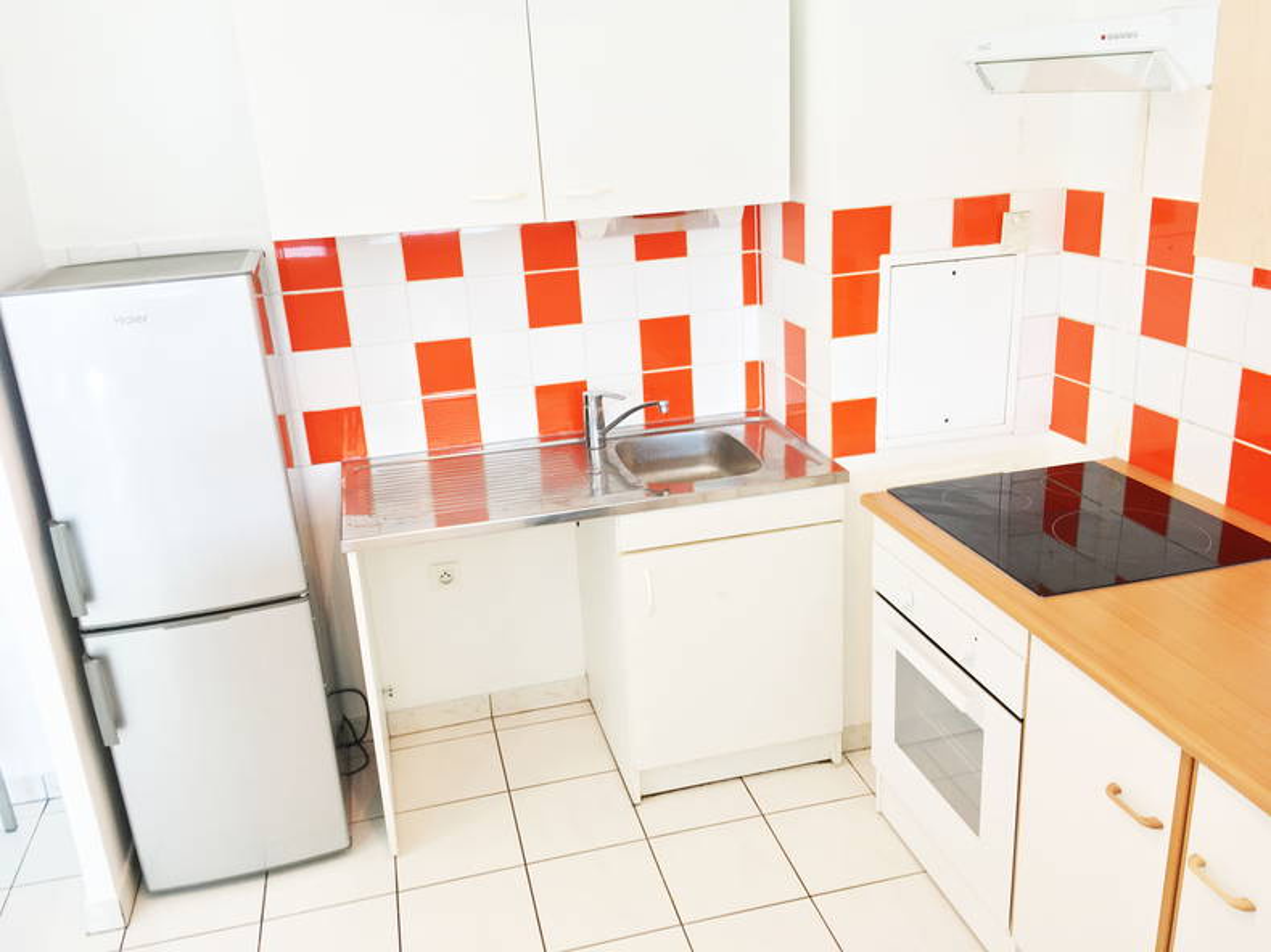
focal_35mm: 29
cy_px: 476
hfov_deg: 61.7
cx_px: 636
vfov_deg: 48.2
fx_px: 1064
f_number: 2.2
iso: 40
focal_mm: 4.15
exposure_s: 1/33
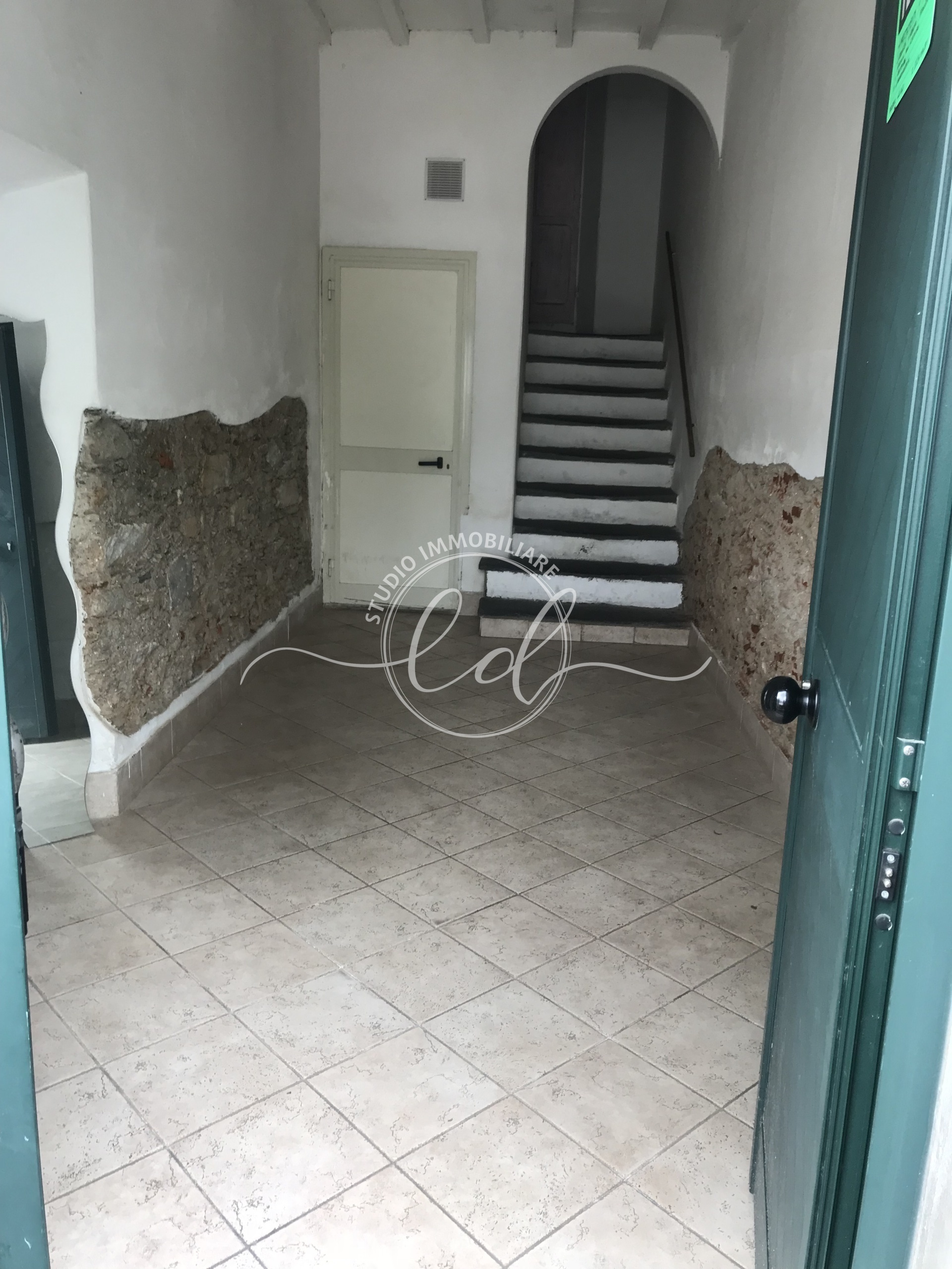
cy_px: 634
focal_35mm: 28
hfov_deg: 49.7
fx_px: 1027
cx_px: 476
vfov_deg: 63.4
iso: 32
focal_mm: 3.99
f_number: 1.8
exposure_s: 1/93
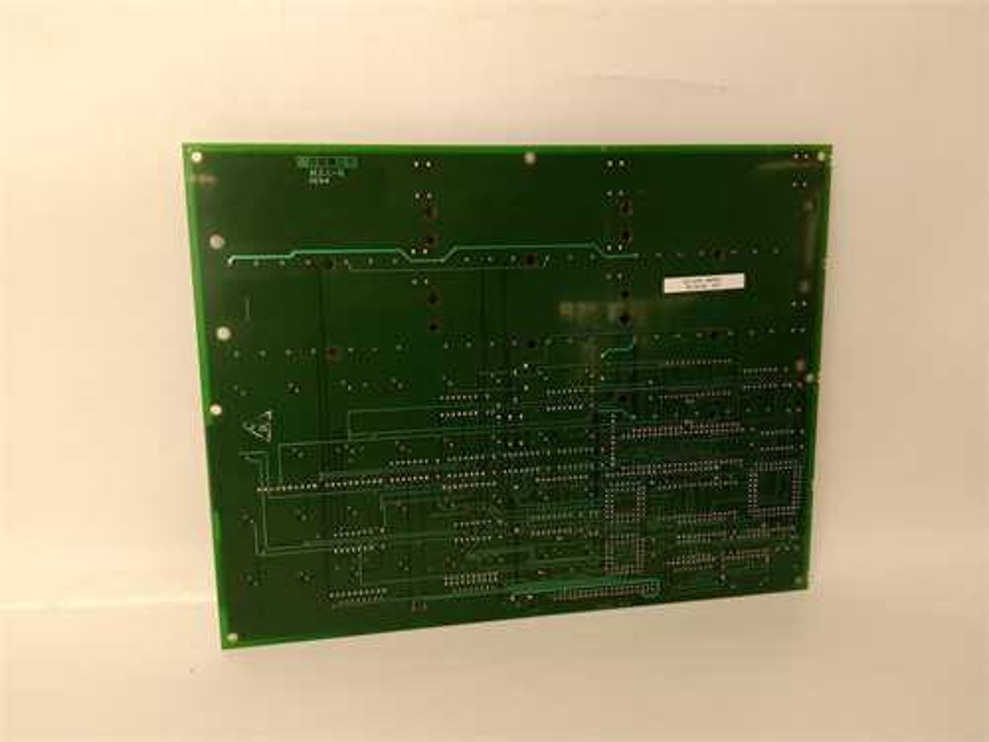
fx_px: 771
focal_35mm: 27
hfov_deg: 65.3
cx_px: 494
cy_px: 371
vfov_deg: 51.4
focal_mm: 3.79
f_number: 2
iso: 218
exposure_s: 1/33
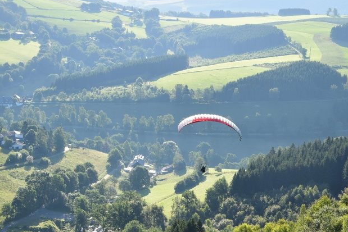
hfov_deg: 21.2
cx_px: 204
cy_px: 122
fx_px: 928
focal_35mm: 96
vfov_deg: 14.3
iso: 400
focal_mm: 50
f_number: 11
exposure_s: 1/400
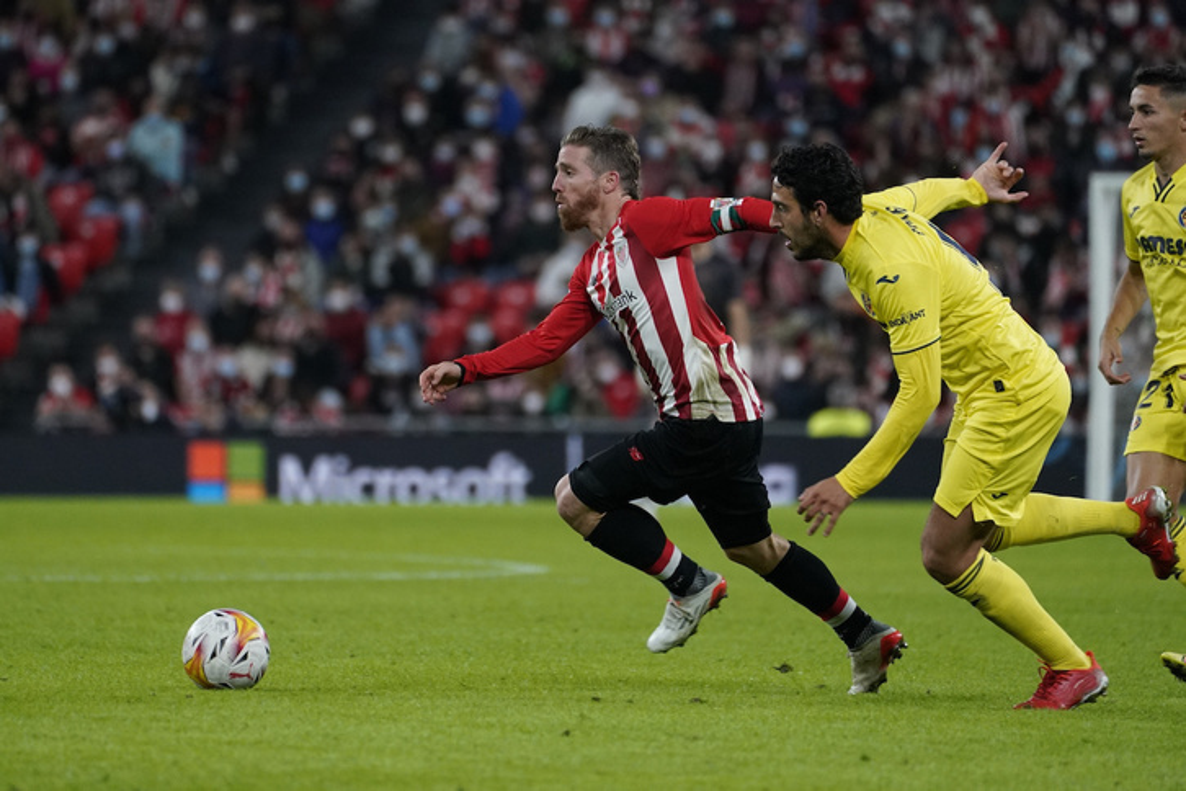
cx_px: 593
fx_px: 13177
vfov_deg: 3.4
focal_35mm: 400
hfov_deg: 5.2
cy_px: 396
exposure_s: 1/1000
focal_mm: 400
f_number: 5.6
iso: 4000
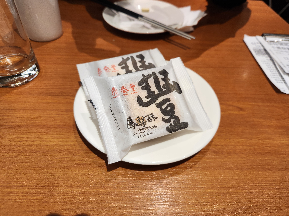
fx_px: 192
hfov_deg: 73.9
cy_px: 108
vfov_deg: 58.9
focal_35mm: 23
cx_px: 144
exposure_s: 1/120
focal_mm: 5.4
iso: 125
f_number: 1.8
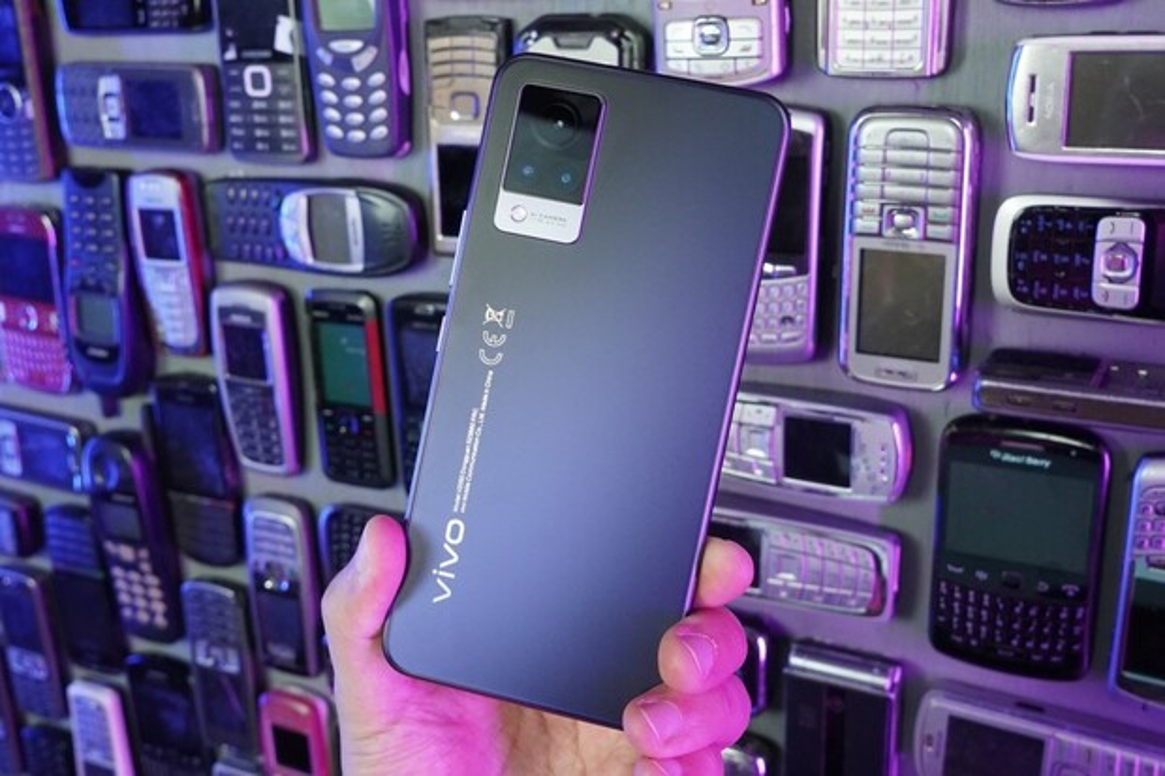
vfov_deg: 53.1
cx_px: 582
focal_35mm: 24
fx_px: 776
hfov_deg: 73.8
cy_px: 388
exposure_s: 1/160
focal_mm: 24
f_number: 7.1
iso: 4000
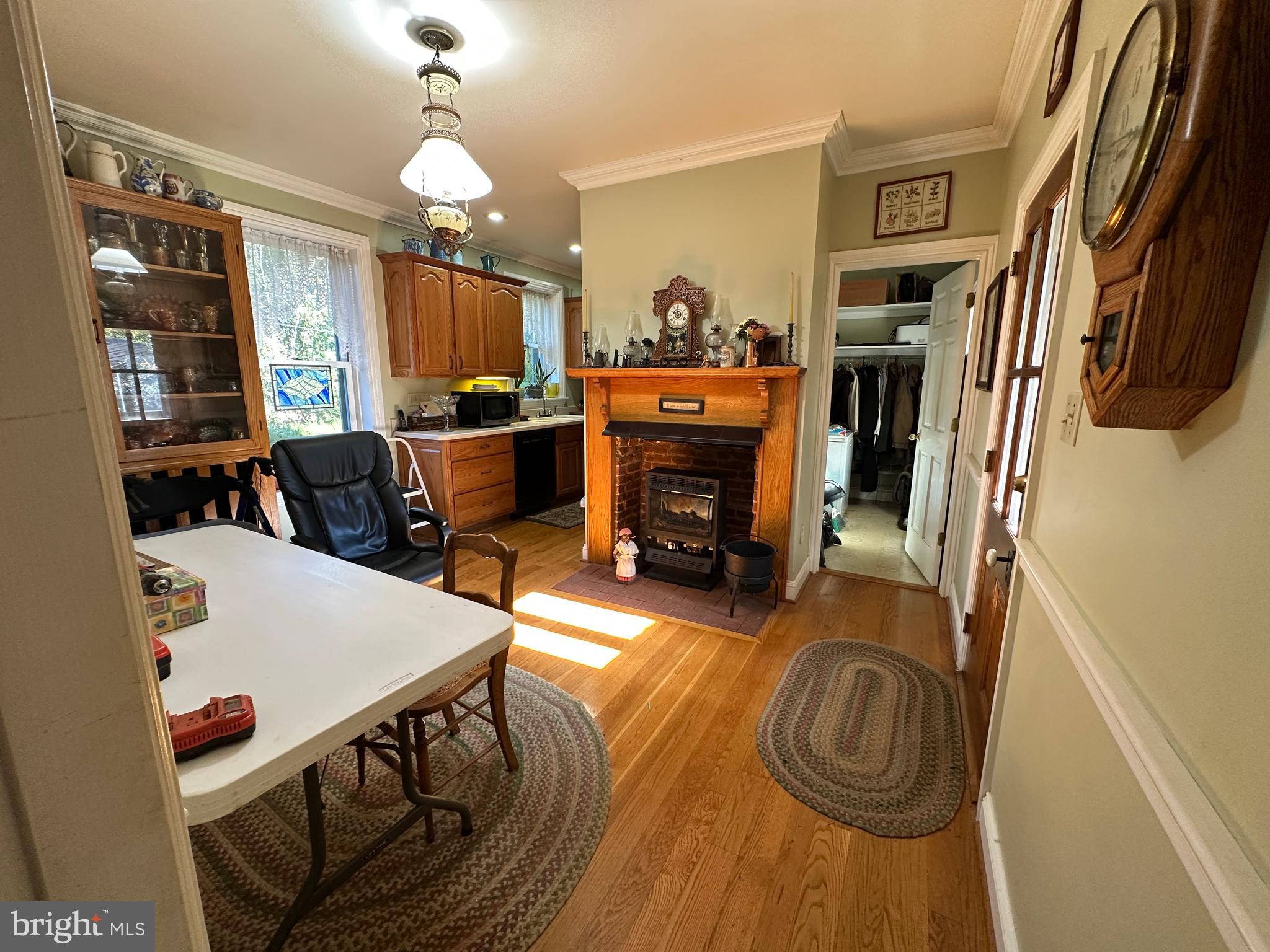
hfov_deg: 102.1
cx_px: 635
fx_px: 514
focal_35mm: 14
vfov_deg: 85.7
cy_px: 476
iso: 250
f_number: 2.2
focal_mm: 2.22
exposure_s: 1/60
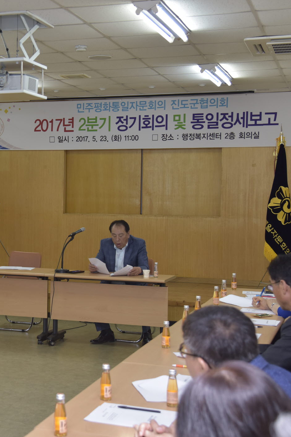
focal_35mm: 65
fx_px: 788
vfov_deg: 30.9
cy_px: 209
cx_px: -6
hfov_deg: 20.2
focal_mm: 38
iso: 640
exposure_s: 1/125
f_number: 4.5
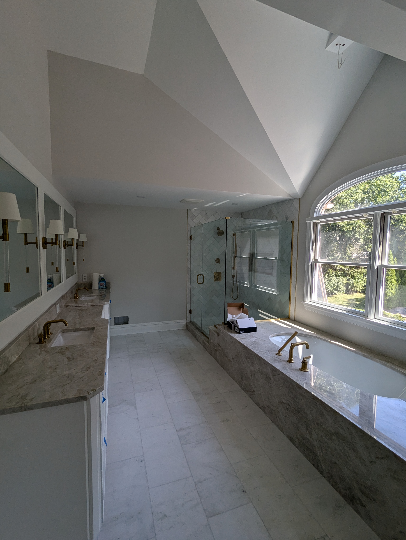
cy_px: 270
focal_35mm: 16
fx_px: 250
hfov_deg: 78.2
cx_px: 203
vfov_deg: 94.4
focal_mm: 2.35
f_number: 2.2
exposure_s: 1/197
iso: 58
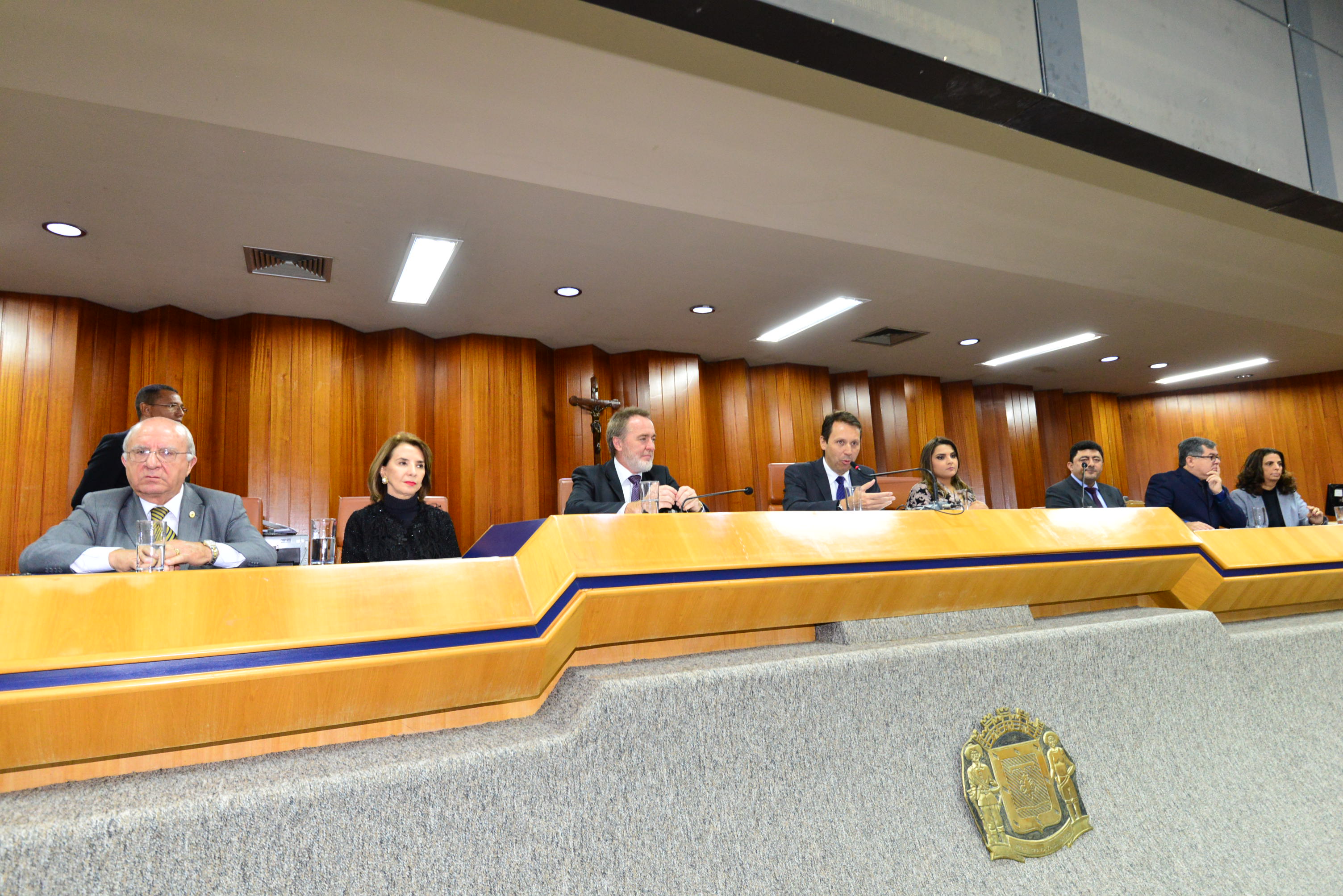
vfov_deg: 62.0
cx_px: 672
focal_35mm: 20
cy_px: 448
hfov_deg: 84.0
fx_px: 746
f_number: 5
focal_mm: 20
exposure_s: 1/60
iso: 2500
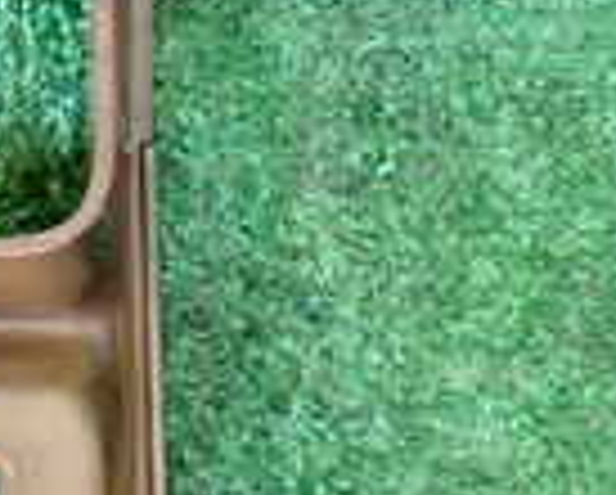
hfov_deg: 13.4
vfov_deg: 11.8
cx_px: -513
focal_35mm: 128
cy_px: 590
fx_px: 2337
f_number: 2.3
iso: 400
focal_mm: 5.4
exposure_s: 1/40
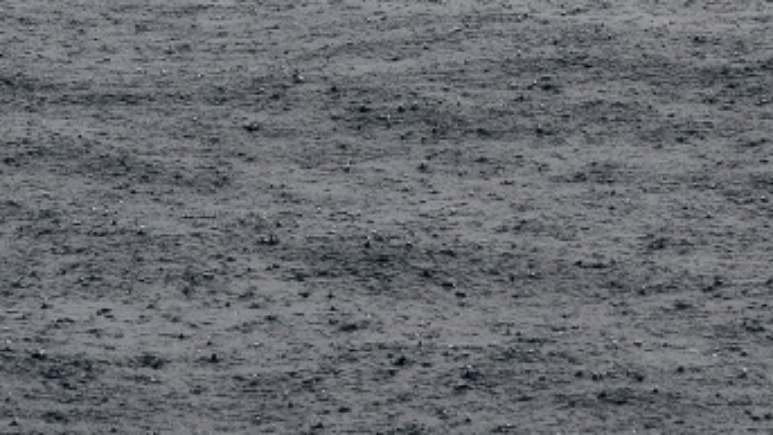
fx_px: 6560
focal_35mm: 320
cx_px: 517
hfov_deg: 6.7
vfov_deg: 3.8
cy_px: -136
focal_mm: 70
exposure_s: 1/400
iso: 400
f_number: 10
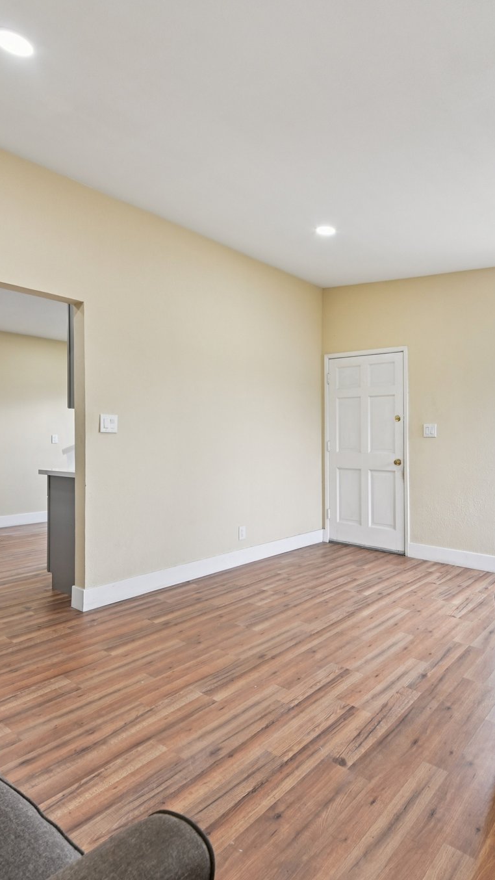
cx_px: 306
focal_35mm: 19
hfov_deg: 57.7
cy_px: 439
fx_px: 443
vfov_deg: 89.6
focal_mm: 12
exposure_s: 1/13
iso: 250
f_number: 8
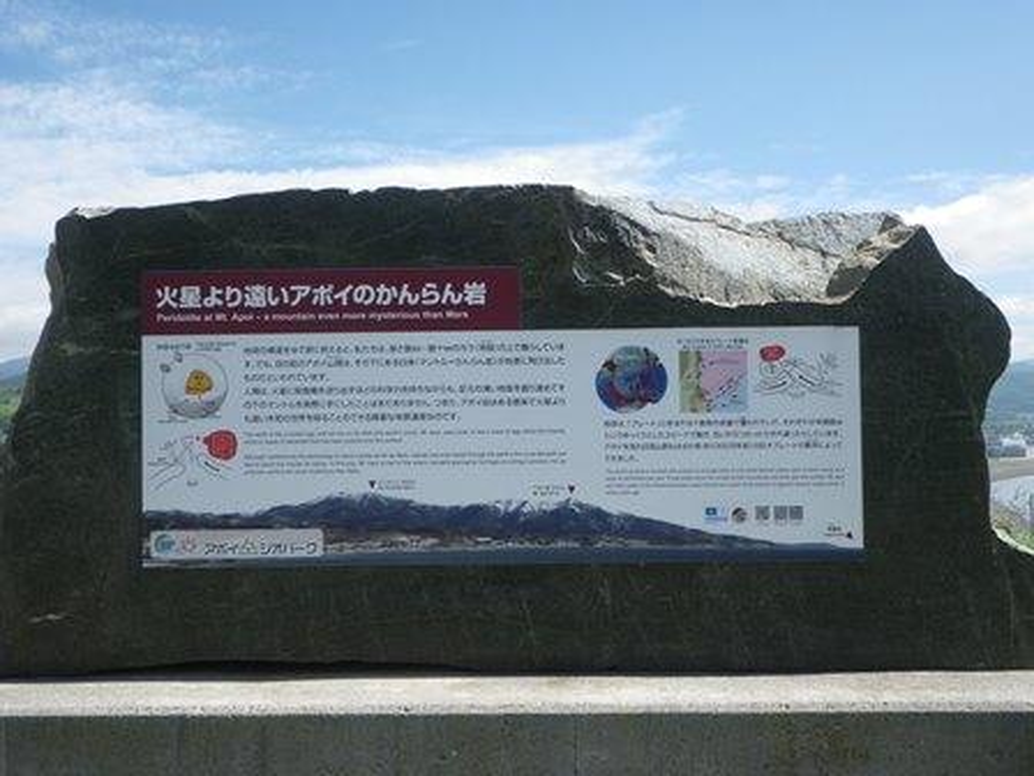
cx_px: 517
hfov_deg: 54.0
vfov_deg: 41.8
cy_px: 388
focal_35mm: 34
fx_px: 1016
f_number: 4.6
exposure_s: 1/320
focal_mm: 6.1
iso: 80
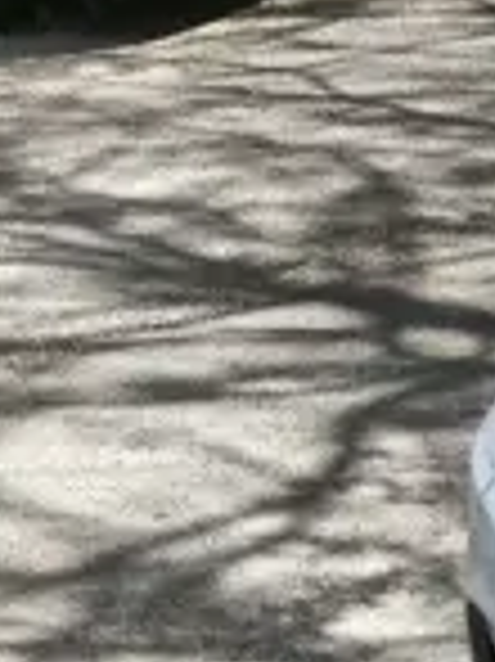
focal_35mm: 136
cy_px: 140
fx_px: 2597
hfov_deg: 10.6
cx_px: -162
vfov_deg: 14.4
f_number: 1.9
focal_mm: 7.1
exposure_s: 1/335
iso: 50
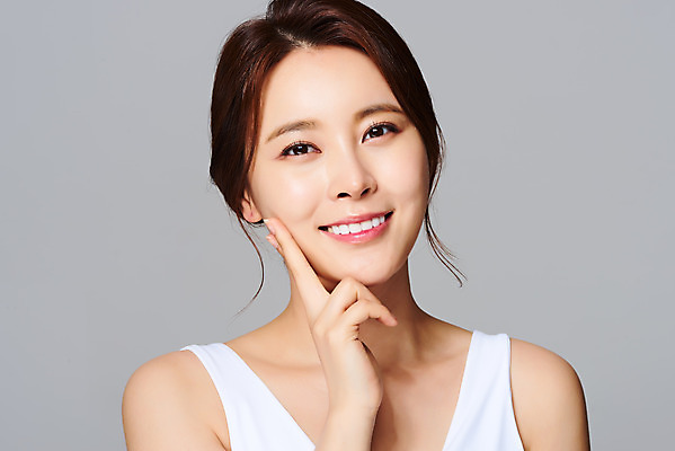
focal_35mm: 105
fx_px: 1970
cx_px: 338
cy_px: 226
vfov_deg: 13.1
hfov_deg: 19.4
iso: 64
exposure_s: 1/125
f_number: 16
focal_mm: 105
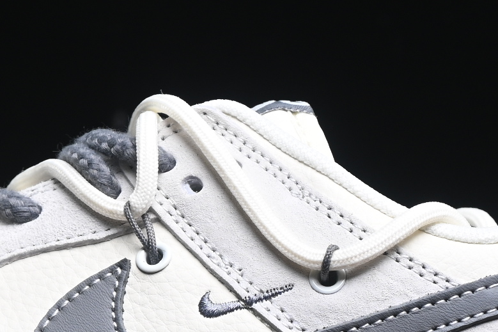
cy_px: 217
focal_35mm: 268
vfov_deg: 5.1
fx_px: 3706
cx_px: 107
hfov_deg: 7.7
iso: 160
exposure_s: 1/50
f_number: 6.3
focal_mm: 50
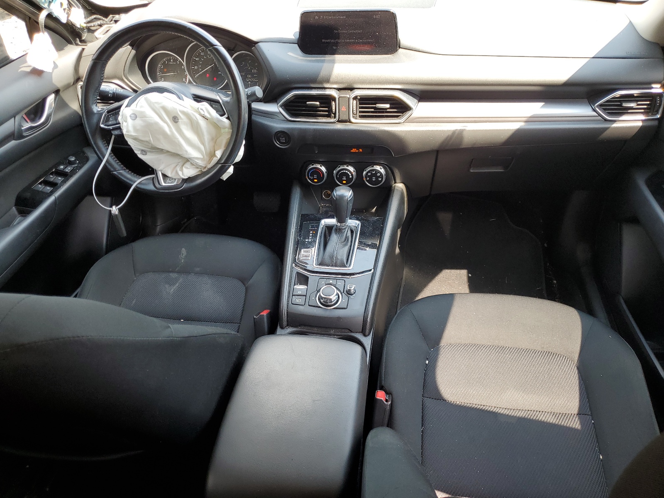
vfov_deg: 53.1
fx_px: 499
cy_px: 249
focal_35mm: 26
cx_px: 332
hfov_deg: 67.3
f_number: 1.5
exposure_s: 1/123
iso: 50
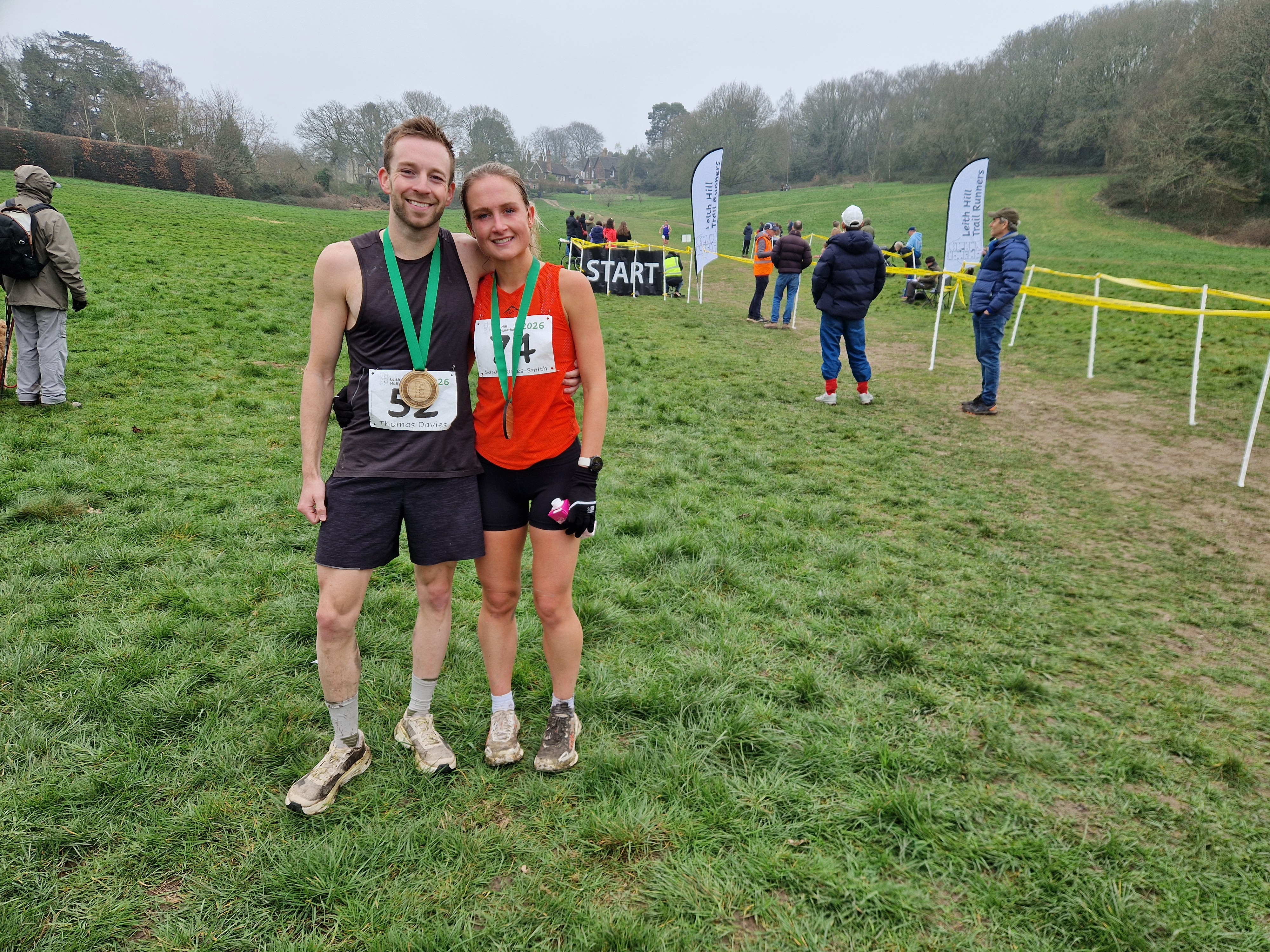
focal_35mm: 23
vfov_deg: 58.9
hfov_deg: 73.9
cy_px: 476
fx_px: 844
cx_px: 635
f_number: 1.8
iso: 50
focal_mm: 5.4
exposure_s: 1/304
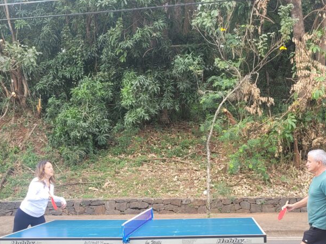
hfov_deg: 42.9
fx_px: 414
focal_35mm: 44
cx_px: 161
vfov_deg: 31.8
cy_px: 204
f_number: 1.8
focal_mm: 5.4
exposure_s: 1/169
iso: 40
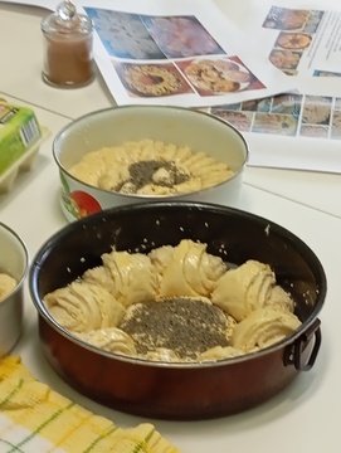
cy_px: 226
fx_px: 1363
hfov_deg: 14.3
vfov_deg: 18.9
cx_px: 170
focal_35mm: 104
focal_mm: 4.27
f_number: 1.8
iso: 353
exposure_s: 1/33.3
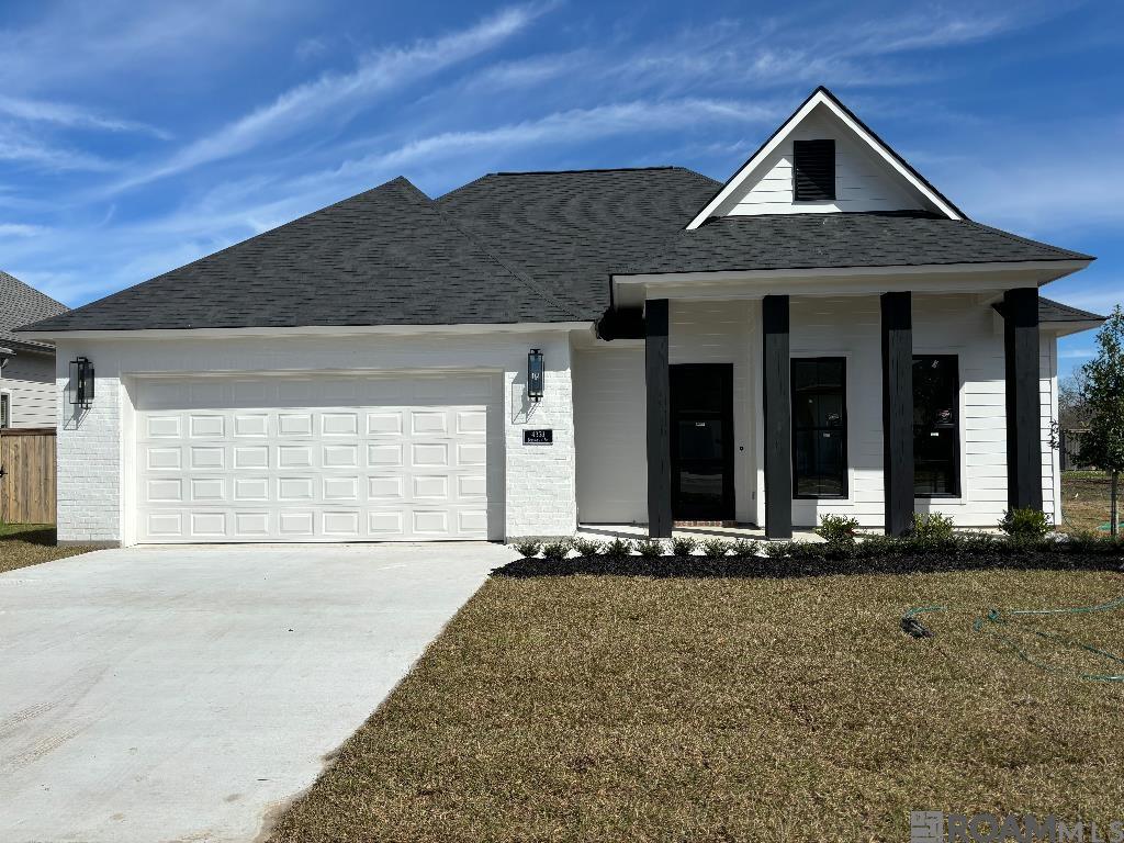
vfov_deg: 53.1
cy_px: 422
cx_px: 562
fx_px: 844
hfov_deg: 67.3
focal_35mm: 26
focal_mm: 5.96
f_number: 1.6
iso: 50
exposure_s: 1/5952
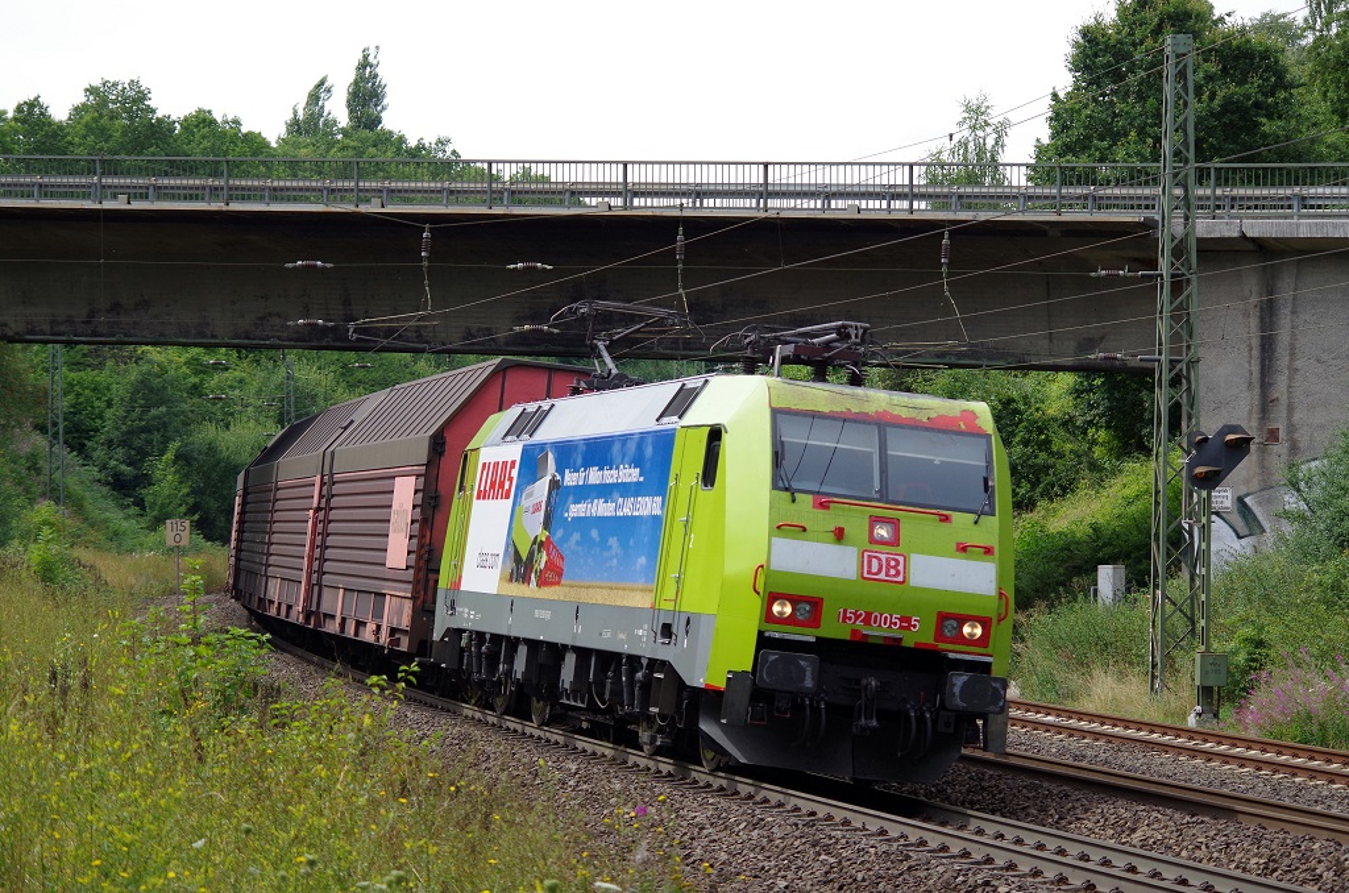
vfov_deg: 11.7
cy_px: 446
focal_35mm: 117
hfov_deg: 17.5
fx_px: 4375
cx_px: 674
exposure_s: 1/800
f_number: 5.6
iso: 400
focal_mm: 77.5
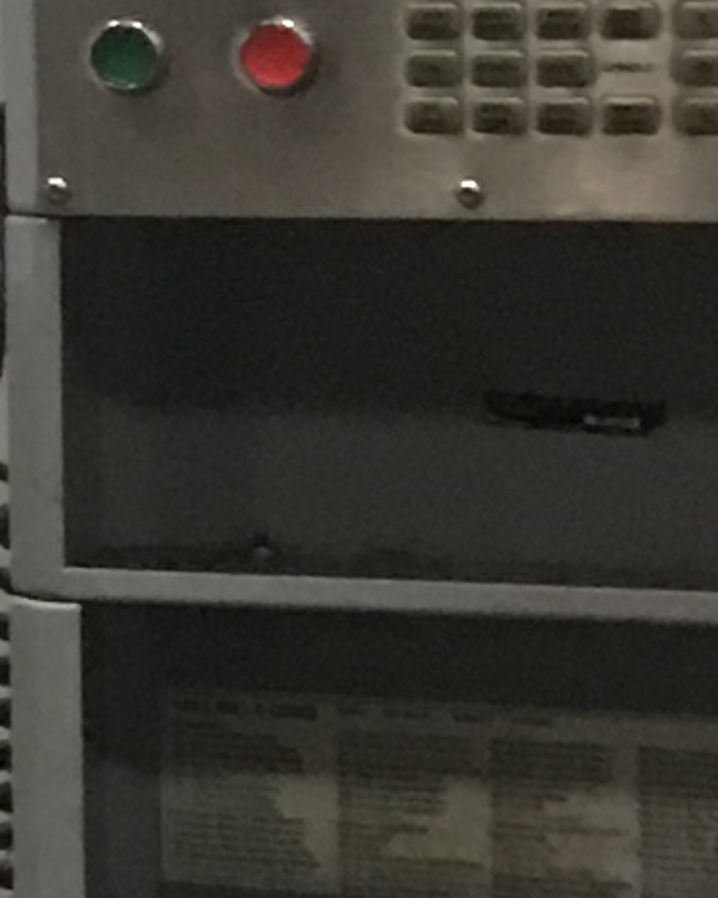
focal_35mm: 243
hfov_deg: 5.7
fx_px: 6455
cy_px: 203
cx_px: -1862
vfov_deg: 7.9
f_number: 2.2
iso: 64
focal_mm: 4.15
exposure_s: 1/4
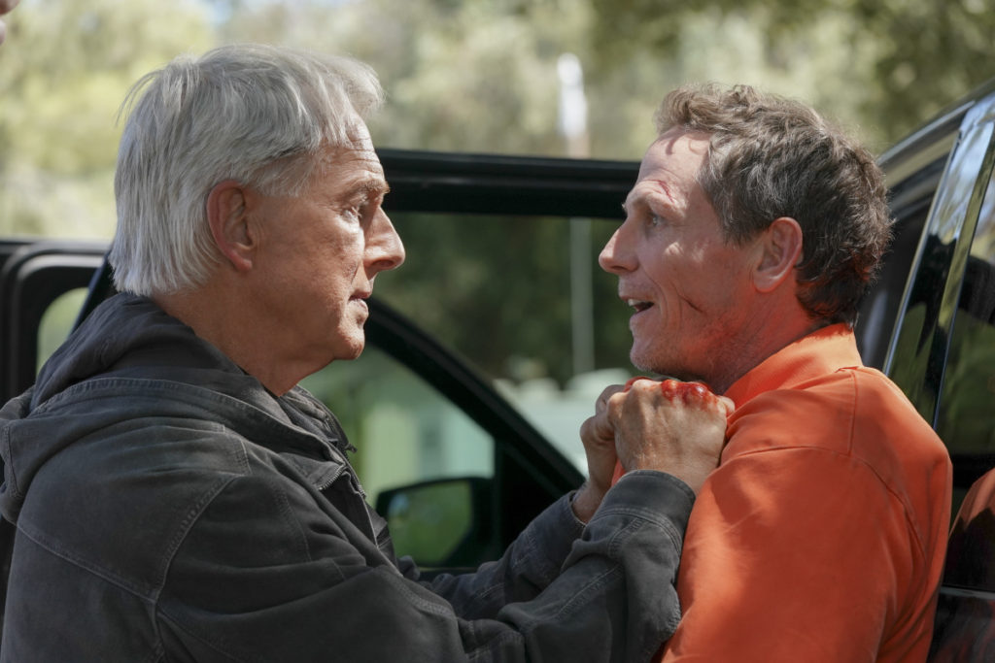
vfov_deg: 11.2
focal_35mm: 122
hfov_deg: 16.8
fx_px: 3372
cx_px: 498
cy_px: 332
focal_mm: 122
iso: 1000
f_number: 6.3
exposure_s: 1/640
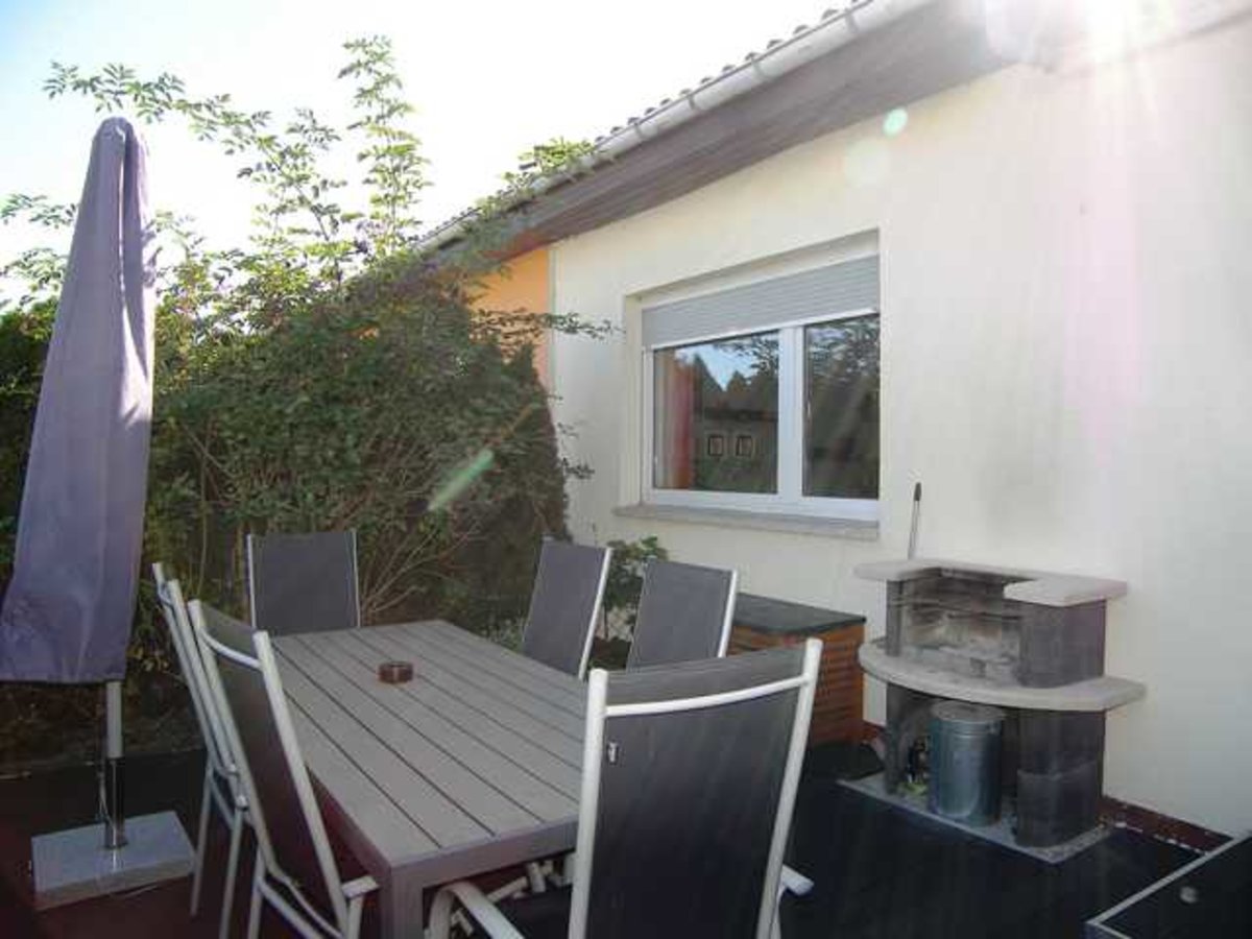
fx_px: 868
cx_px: 626
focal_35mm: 24
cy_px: 470
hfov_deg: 71.6
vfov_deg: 56.8
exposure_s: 1/250
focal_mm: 5
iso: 50
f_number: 2.8
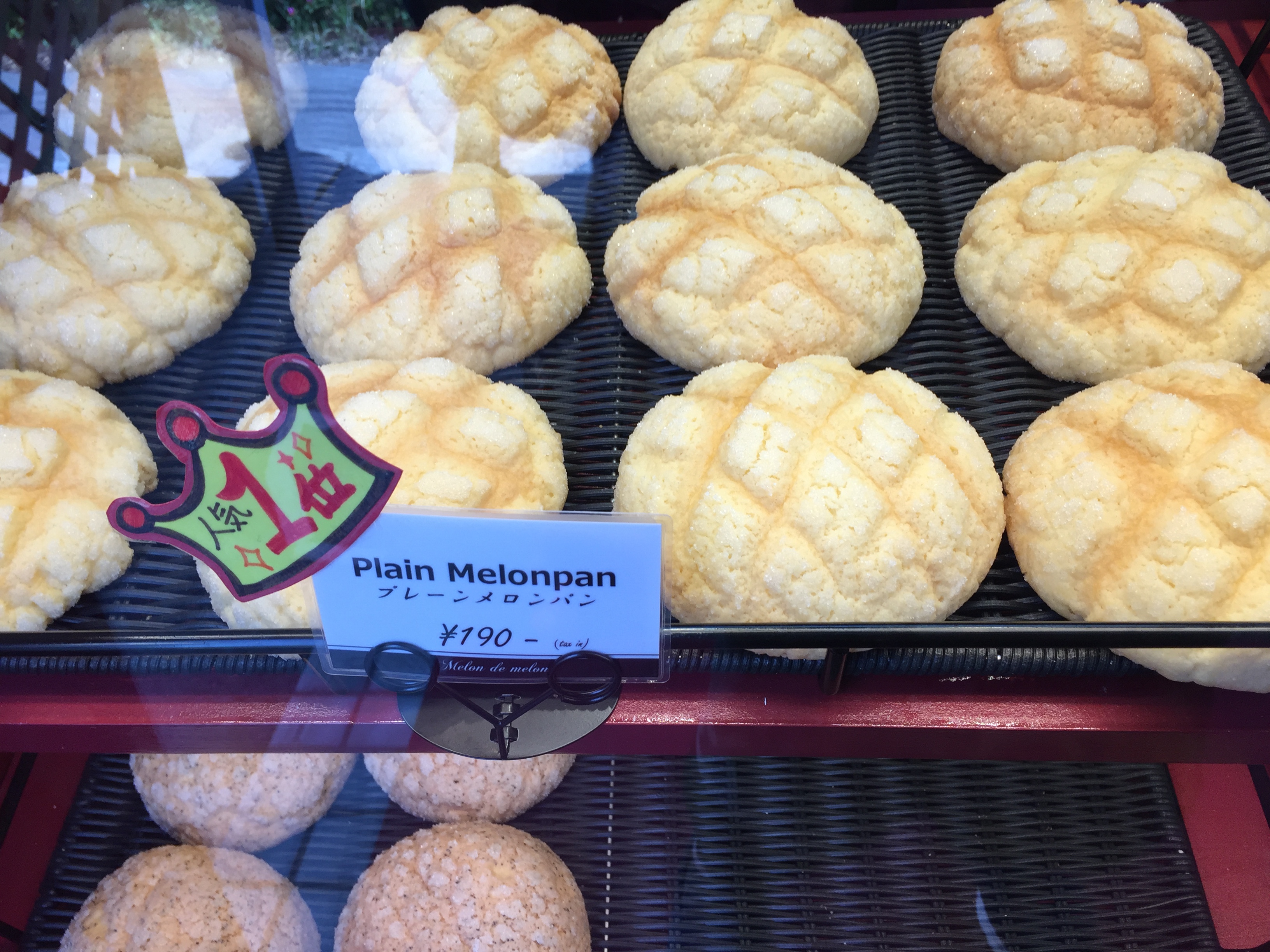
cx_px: 635
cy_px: 476
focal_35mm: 29
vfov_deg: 48.2
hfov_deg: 61.7
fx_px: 1064
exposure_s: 1/120
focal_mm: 4.15
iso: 40
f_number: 2.2
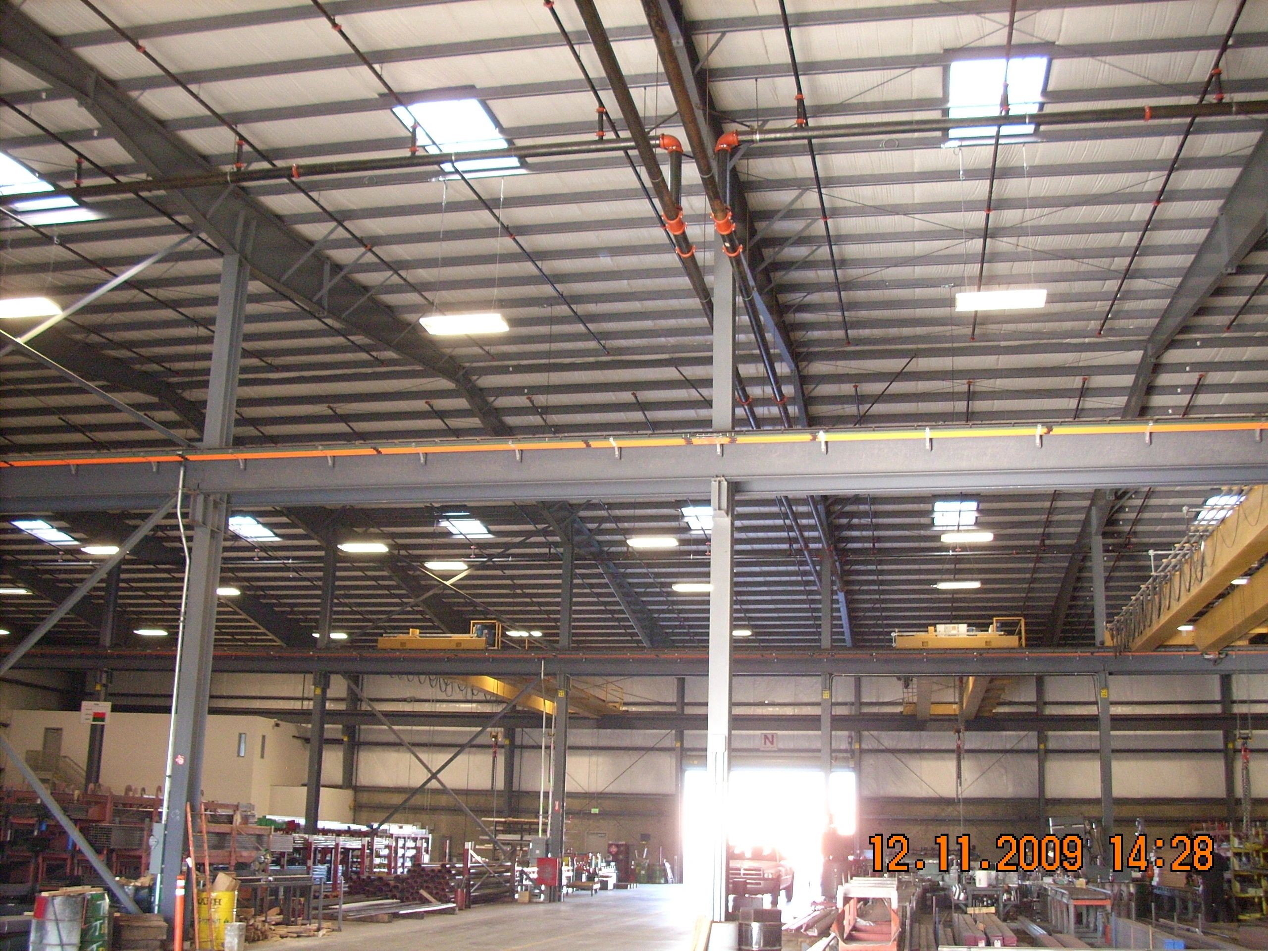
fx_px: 1355
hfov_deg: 50.1
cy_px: 476
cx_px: 634
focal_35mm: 37
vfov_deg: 38.7
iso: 259
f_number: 2.8
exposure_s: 1/30
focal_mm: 6.2
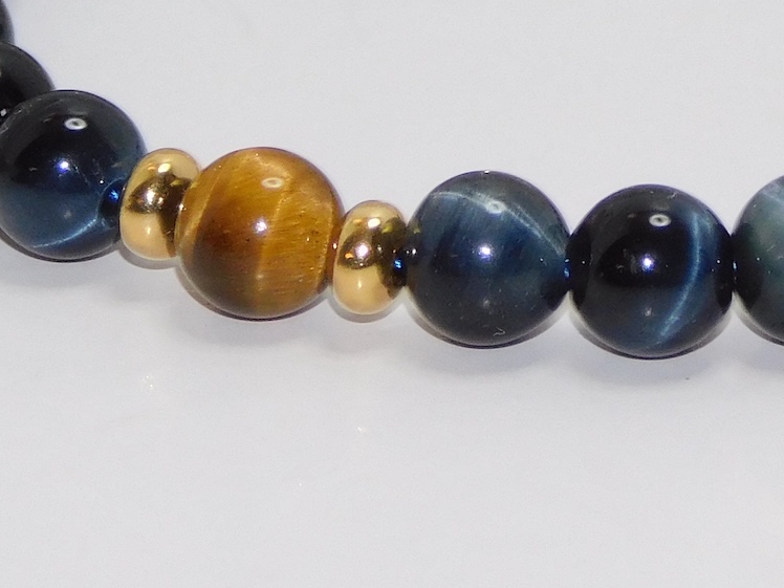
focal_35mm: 615
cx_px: 648
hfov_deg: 3.2
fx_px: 13929
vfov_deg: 2.4
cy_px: -217
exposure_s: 1/60
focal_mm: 32.7
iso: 200
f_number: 5.4
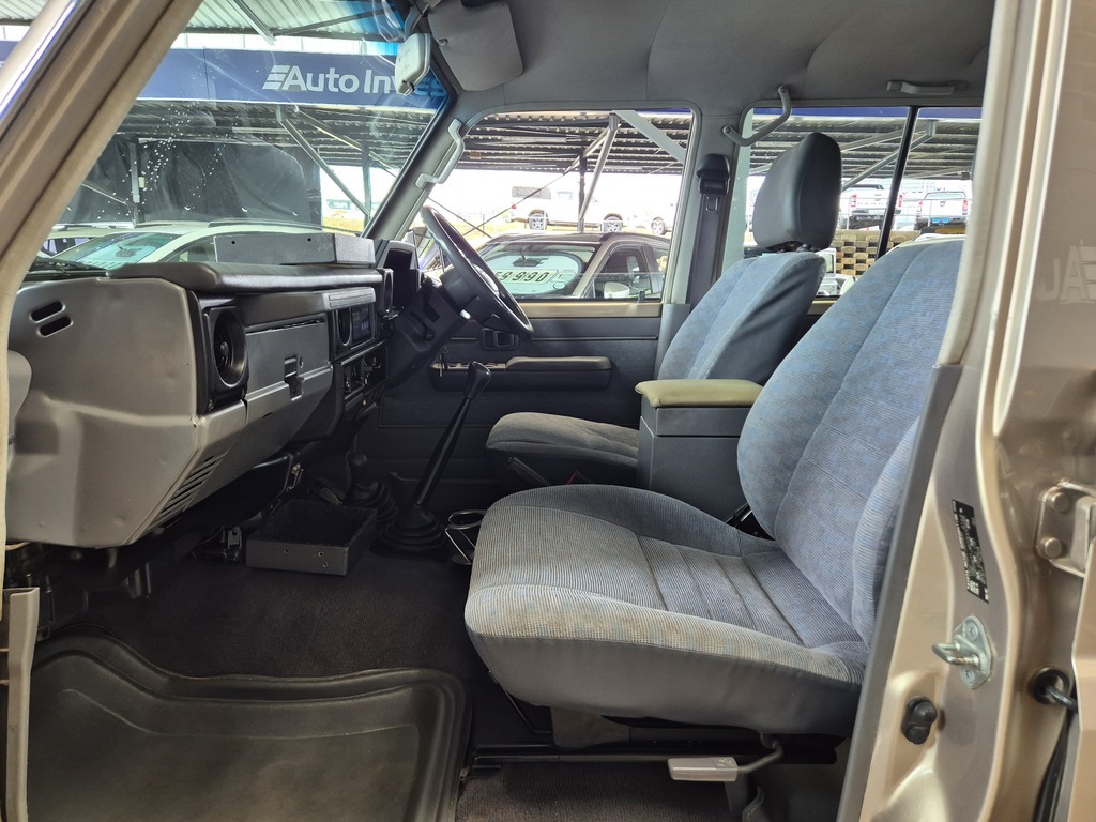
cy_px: 411
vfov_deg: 58.9
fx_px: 728
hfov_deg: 73.9
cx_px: 548
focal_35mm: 23
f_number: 1.8
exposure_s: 1/100
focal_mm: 5.4
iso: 125
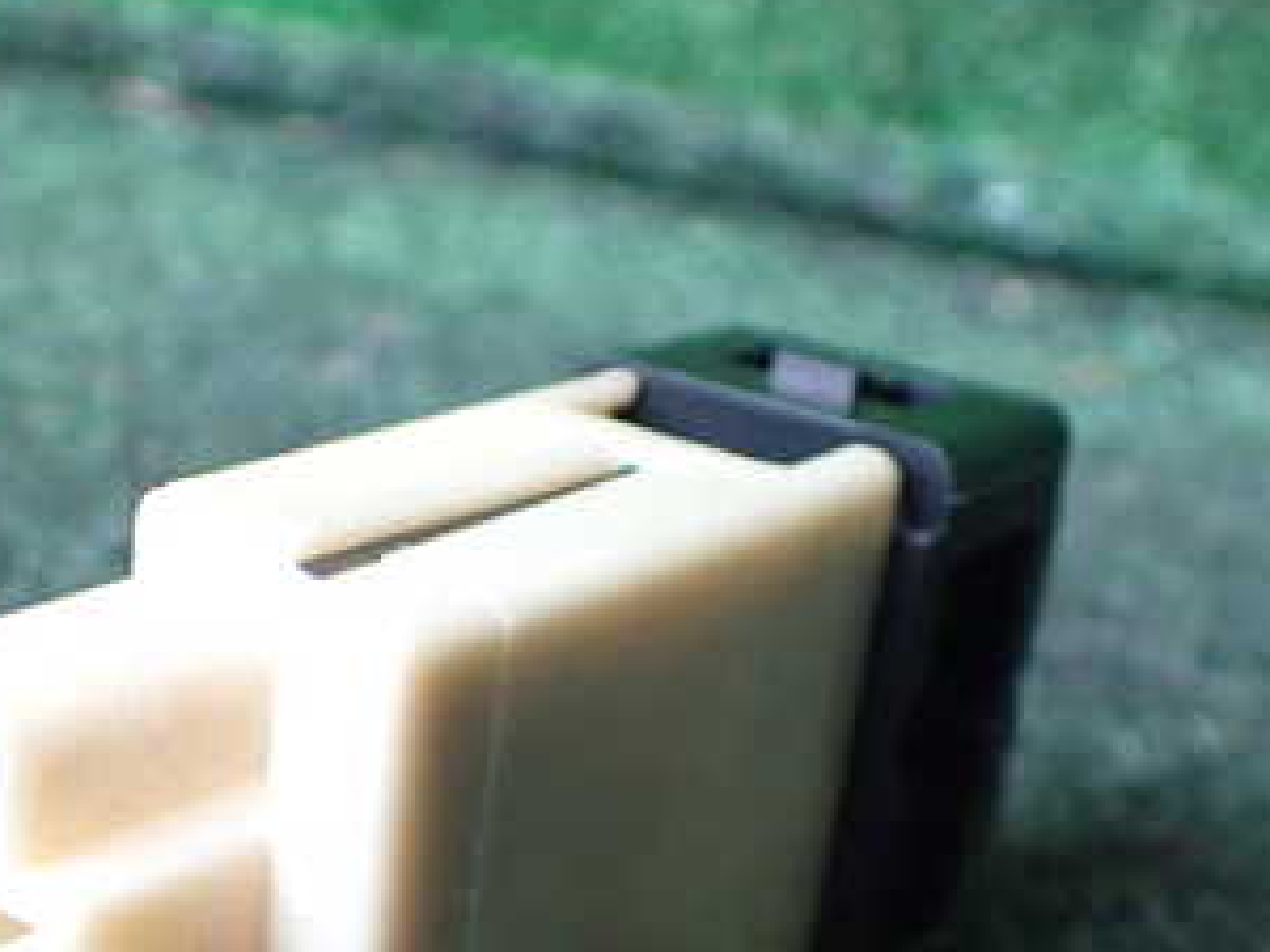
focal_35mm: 60
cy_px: 859
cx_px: 398
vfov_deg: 23.7
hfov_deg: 31.9
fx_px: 2201
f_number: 2.3
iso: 800
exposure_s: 1/125
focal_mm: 5.4
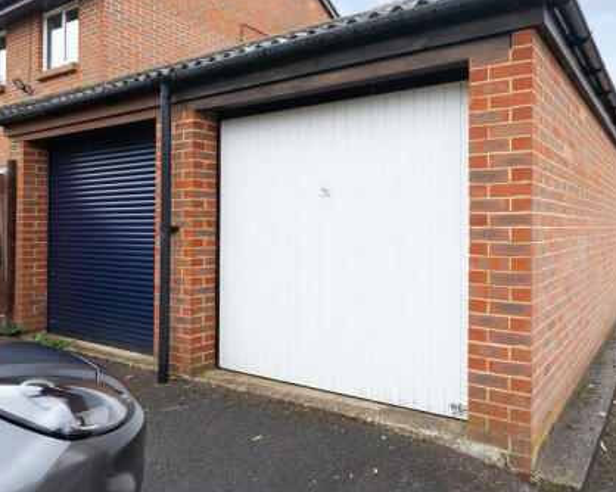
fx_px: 456
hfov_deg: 66.7
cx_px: 399
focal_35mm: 25
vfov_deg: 56.2
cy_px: 191
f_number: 7.1
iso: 2000
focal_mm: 17
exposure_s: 1/200
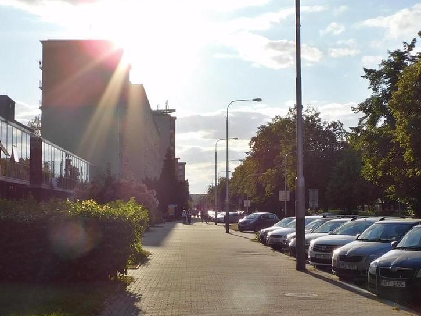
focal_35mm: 53
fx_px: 644
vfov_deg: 27.5
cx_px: 186
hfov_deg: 36.1
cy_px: 184
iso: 125
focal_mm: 4.3
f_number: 3.8
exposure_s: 1/1250
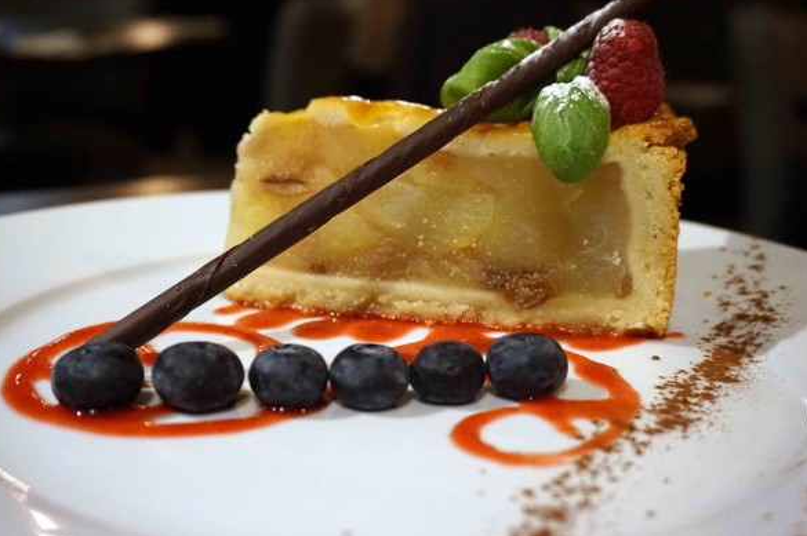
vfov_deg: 33.3
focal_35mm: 40
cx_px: 397
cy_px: 267
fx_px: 896
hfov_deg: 48.5
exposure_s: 1/50
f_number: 4.5
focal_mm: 26
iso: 3200
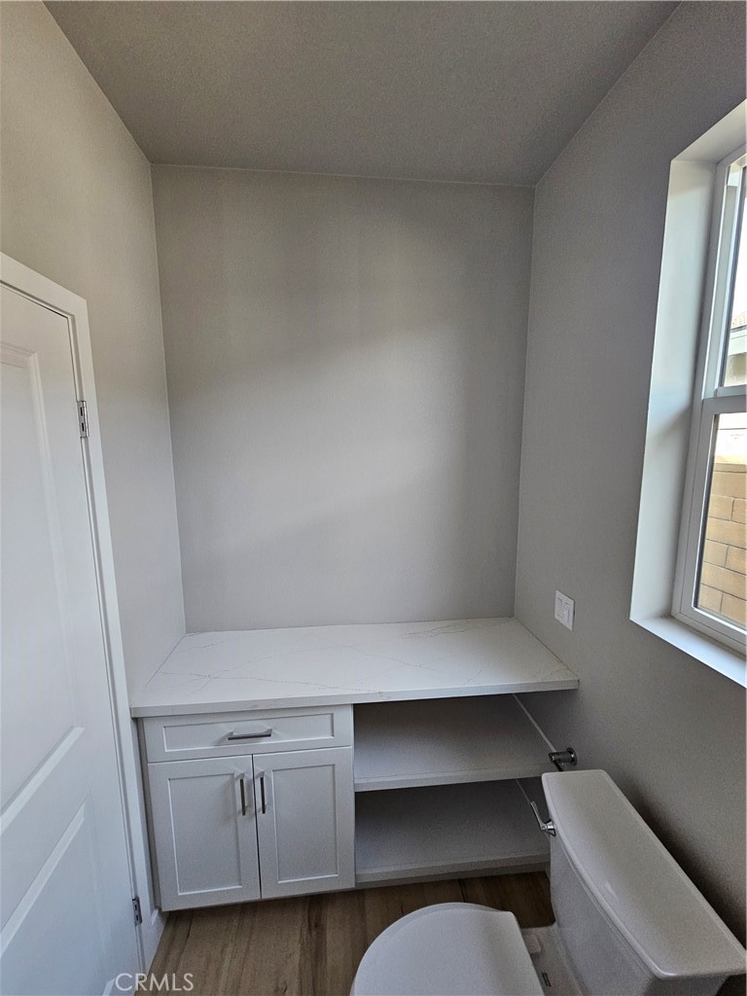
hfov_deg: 89.9
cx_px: 374
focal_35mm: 13
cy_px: 498
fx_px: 374
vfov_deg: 106.2
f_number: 2.2
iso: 250
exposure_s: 1/77
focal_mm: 2.2
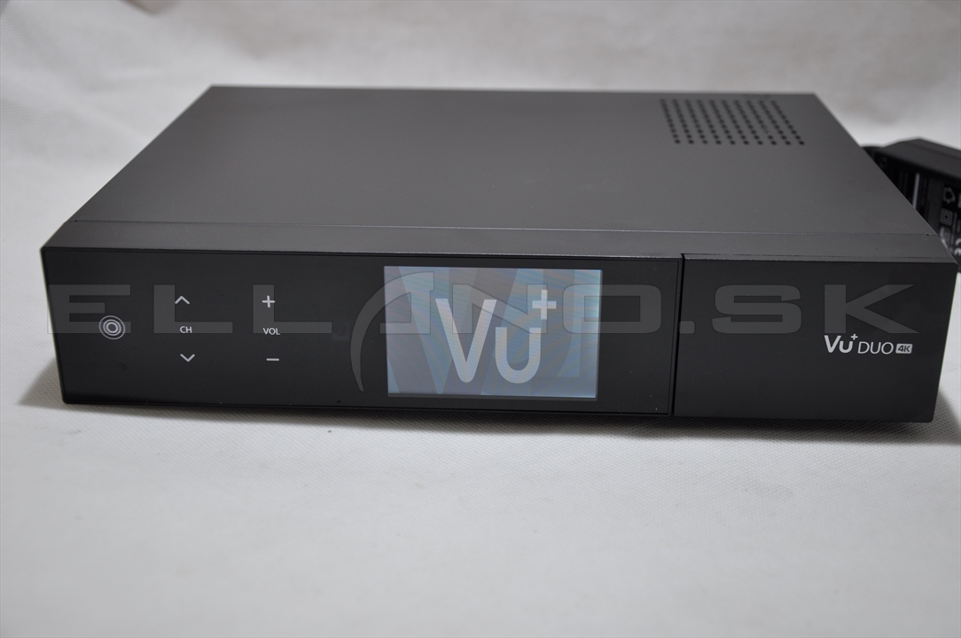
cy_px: 319
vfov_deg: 28.0
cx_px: 480
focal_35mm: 48
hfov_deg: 41.2
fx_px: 1280
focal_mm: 32
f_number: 4.2
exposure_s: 1/50
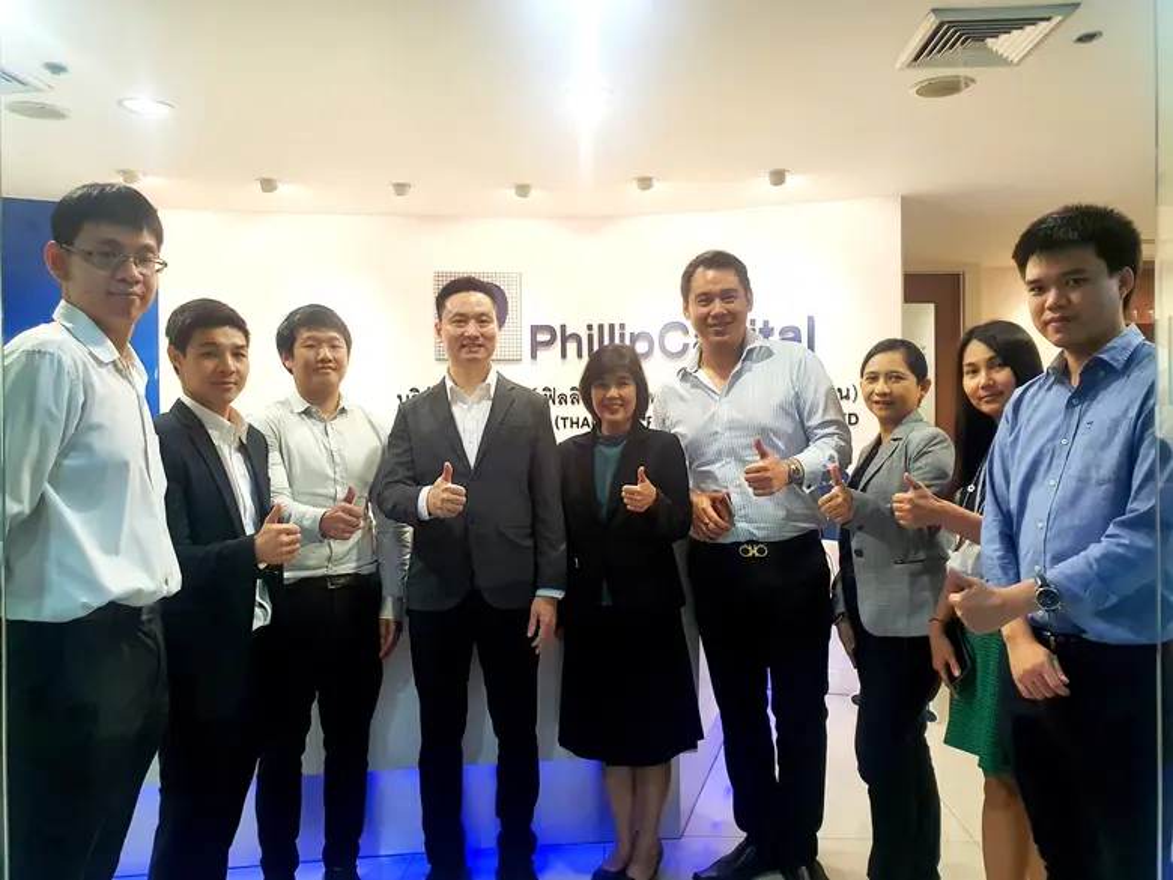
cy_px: 440
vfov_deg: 53.1
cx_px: 586
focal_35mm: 26
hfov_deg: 67.3
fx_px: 881
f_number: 2.4
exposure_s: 1/50
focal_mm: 4.3
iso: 250
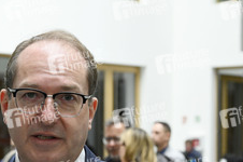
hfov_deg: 14.2
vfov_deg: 9.5
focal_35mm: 144
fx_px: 971
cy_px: 143
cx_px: 47
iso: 4000
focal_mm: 72
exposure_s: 1/500
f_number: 7.1
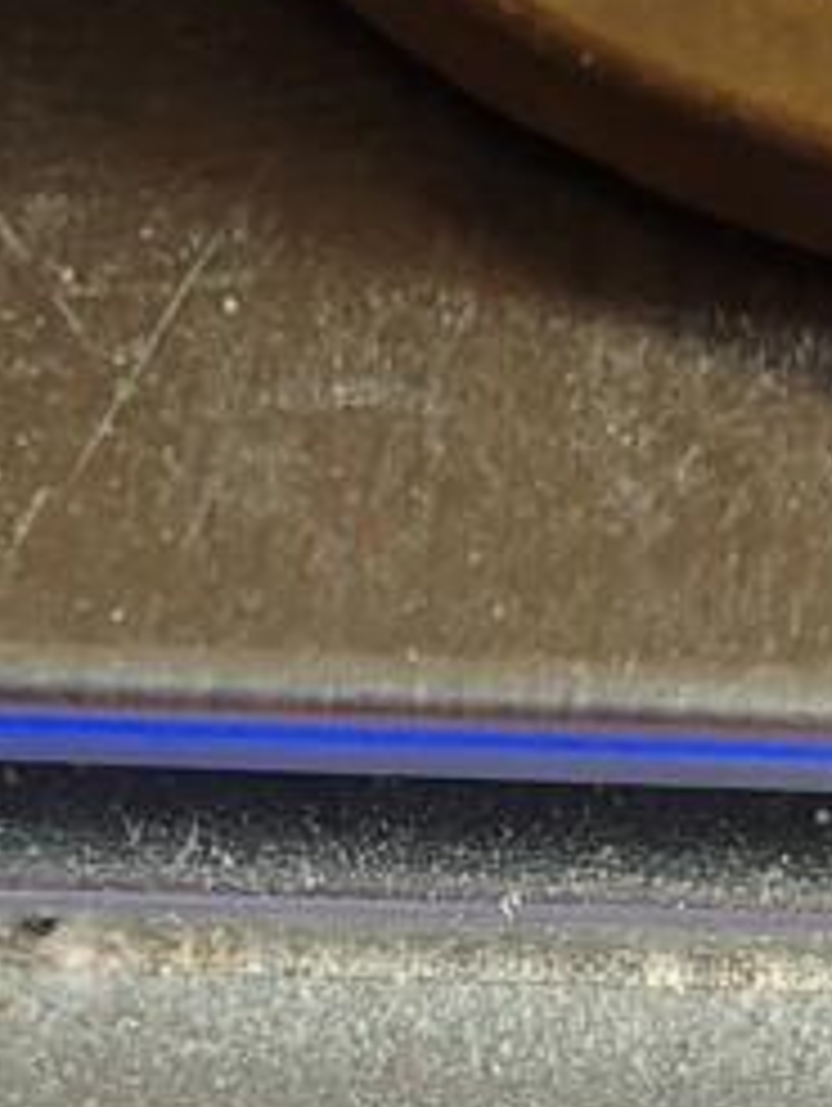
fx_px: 5375
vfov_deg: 11.7
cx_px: 441
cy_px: 824
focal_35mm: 168
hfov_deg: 8.9
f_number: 1.6
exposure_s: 1/100
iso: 800
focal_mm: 6.06
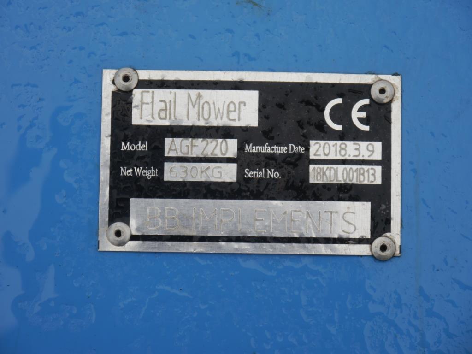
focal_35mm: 78
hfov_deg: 25.0
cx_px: 236
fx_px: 1064
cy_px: 177
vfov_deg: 18.9
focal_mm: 39
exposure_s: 1/100
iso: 160
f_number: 5.5
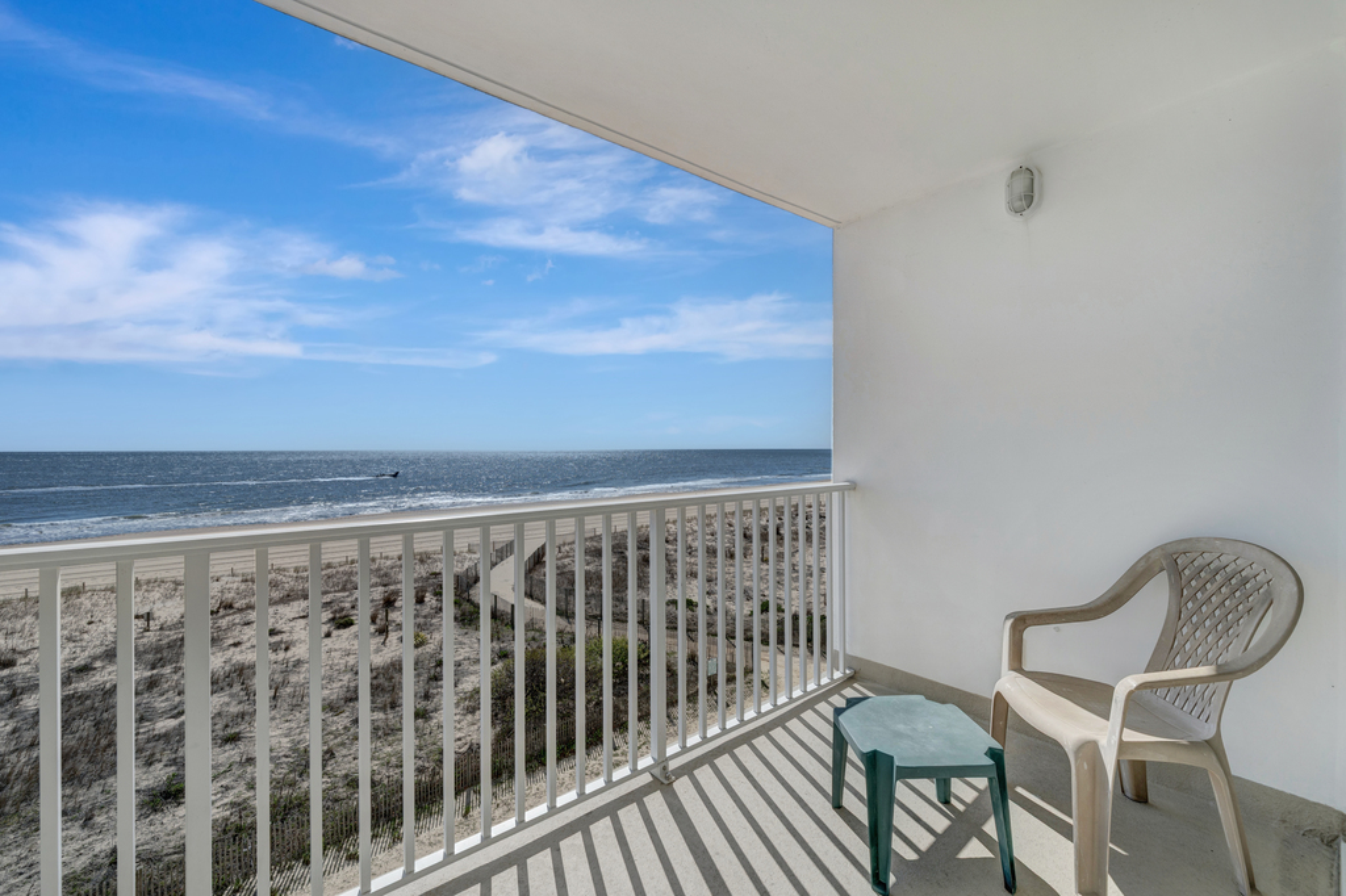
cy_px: 448
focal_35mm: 13
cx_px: 673
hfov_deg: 108.3
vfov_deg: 85.4
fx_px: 486
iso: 320
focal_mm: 13
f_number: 8
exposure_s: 1/1600
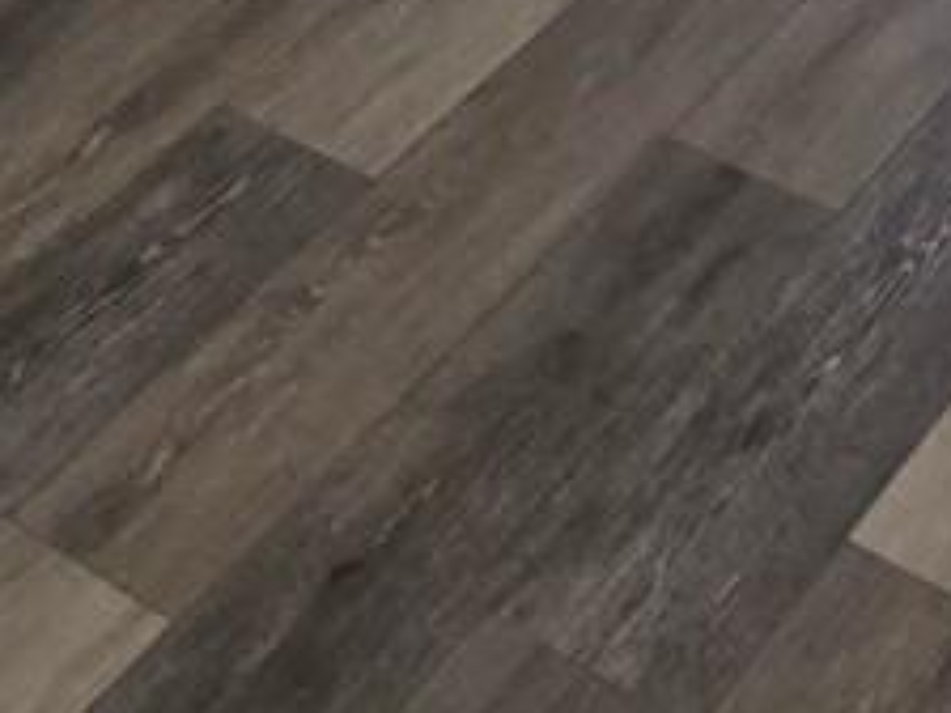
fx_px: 2555
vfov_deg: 13.7
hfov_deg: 21.1
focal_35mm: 93
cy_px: -675
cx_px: 569
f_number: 2.2
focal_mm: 2.2
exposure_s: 1/124
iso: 50
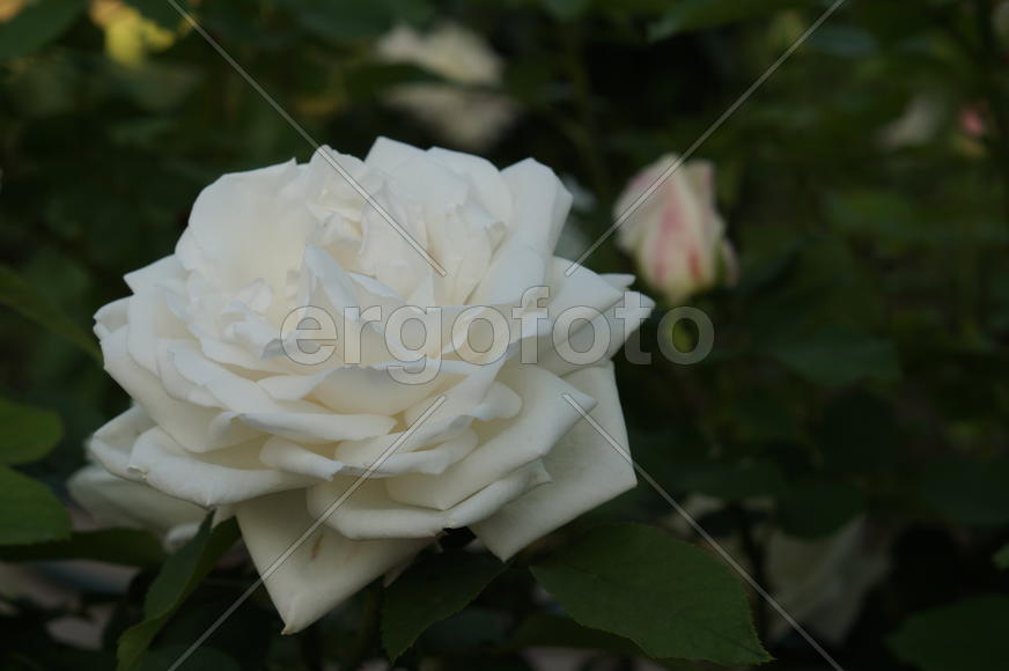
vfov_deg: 18.2
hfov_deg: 27.0
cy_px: 336
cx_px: 504
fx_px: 2100
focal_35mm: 75
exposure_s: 1/125
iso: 100
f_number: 6.3
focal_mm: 50
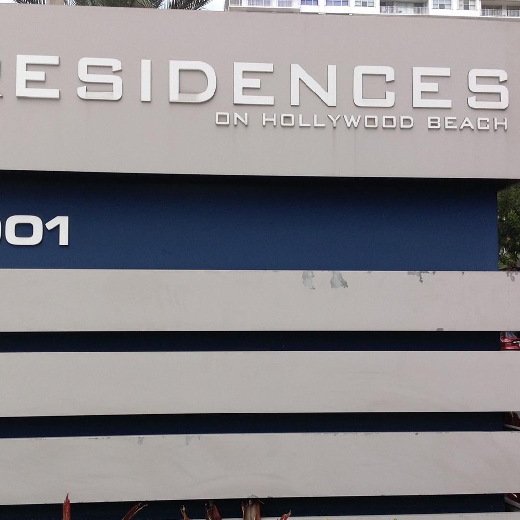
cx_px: 224
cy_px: 284
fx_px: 782
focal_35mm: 46
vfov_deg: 36.8
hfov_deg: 36.7
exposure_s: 1/1259
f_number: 2.4
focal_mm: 4.28
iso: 50
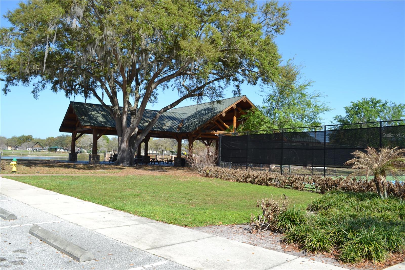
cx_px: 202
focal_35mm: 30
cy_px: 135
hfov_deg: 61.9
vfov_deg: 43.6
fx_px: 337
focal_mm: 20
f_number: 7.1
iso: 100
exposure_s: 1/200
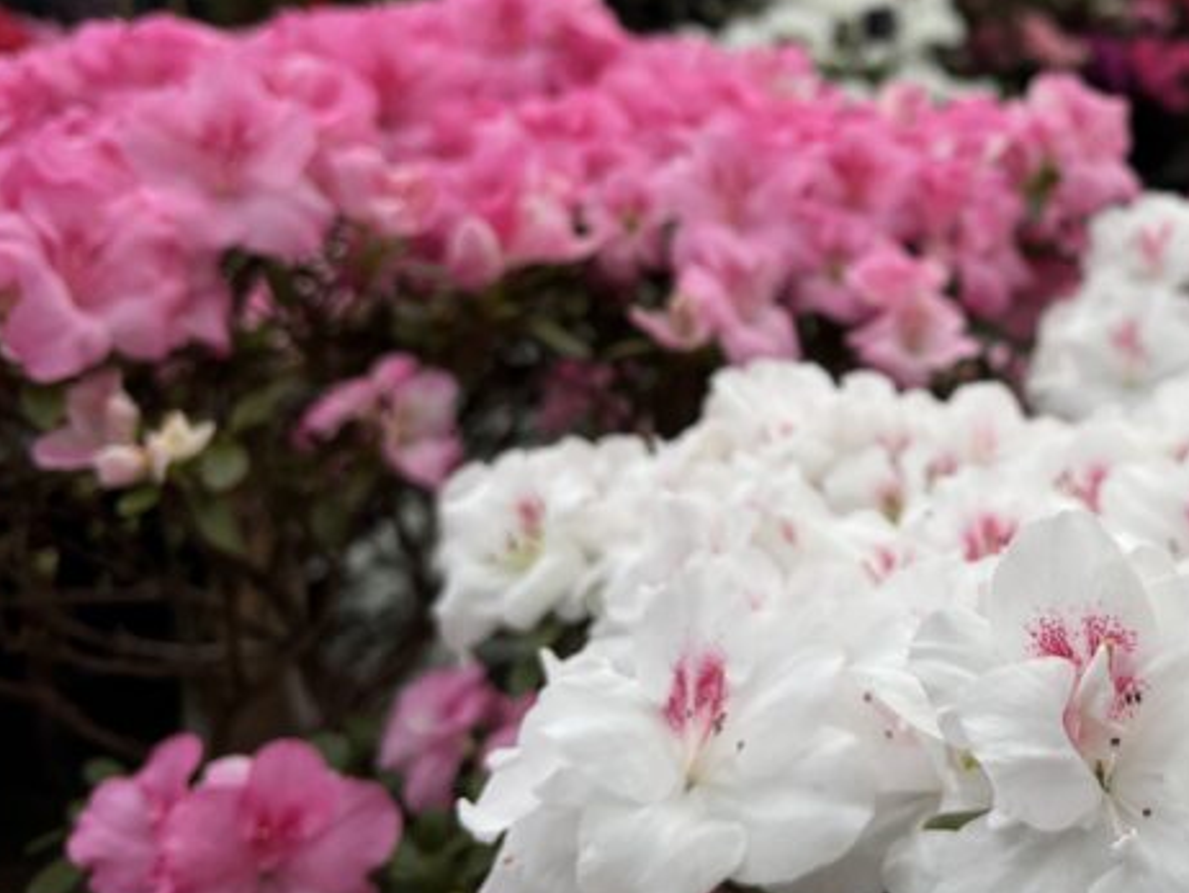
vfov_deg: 31.8
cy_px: 255
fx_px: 1546
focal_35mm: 45
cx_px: 957
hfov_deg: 40.3
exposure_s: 1/510
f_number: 1.6
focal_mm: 5.96
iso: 50
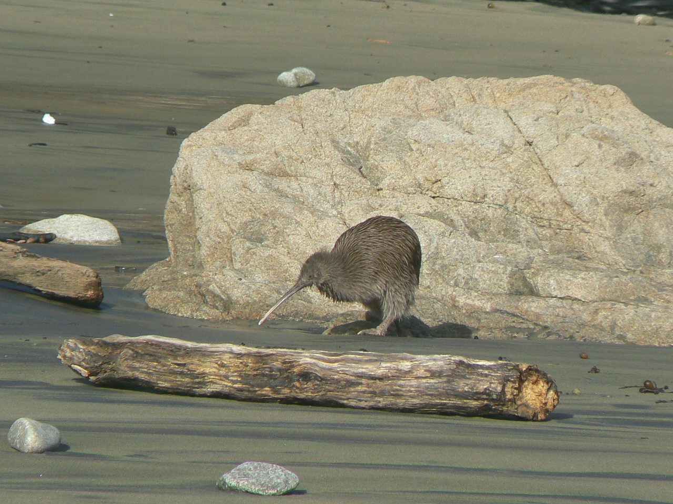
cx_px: 337
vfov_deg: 2.5
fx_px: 11587
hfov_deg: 3.3
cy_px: 252
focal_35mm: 596
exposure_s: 1/400
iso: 80
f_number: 5.6
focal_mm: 72
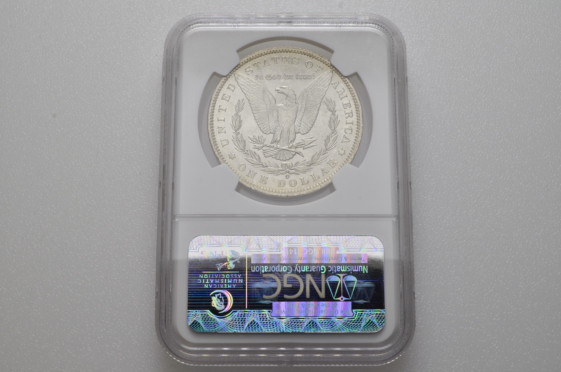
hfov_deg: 39.0
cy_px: 186
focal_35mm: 51
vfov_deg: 26.4
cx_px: 280
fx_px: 793
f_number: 14
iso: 400
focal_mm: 34
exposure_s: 1/250
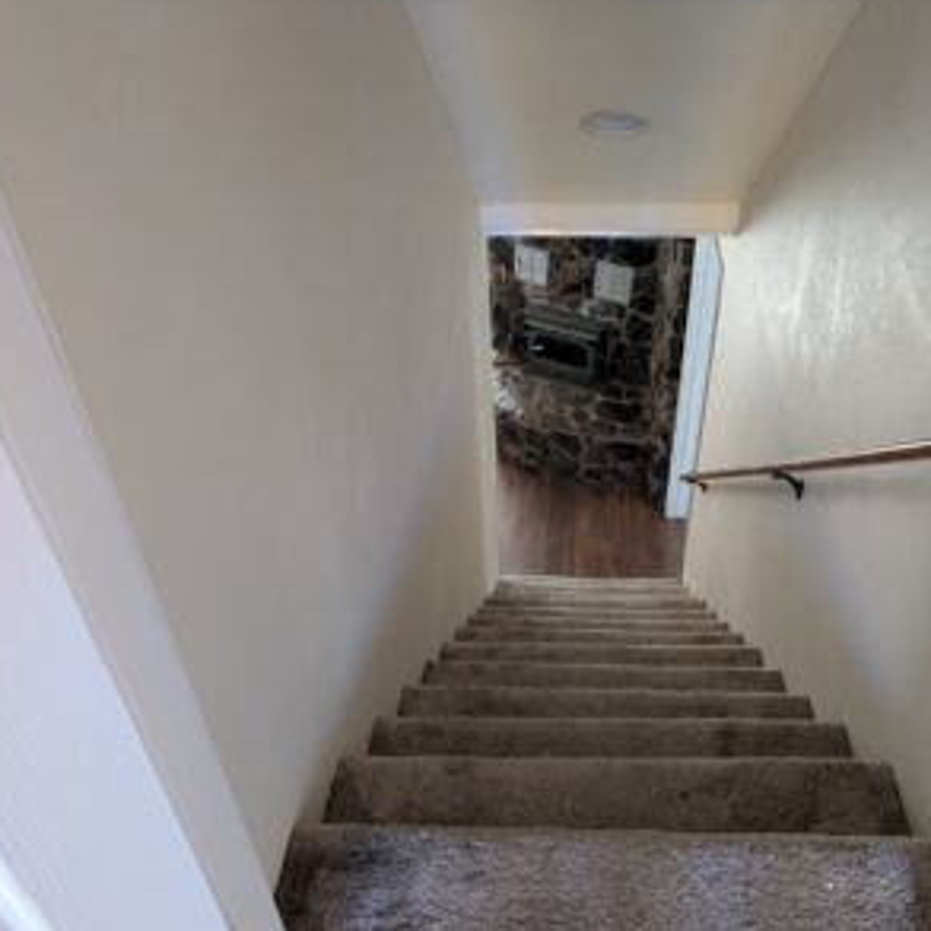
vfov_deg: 55.6
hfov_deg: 55.3
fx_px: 882
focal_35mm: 29
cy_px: 456
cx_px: 550
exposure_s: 1/23.8
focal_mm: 6.9
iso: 283
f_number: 1.68
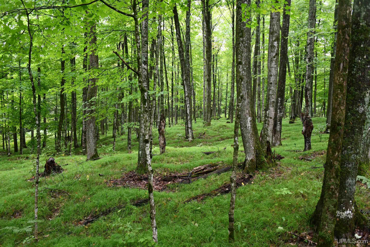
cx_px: 185
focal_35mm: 33
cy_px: 124
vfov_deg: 40.0
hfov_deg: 57.2
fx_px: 339
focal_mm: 22
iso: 800
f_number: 3.5
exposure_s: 1/160
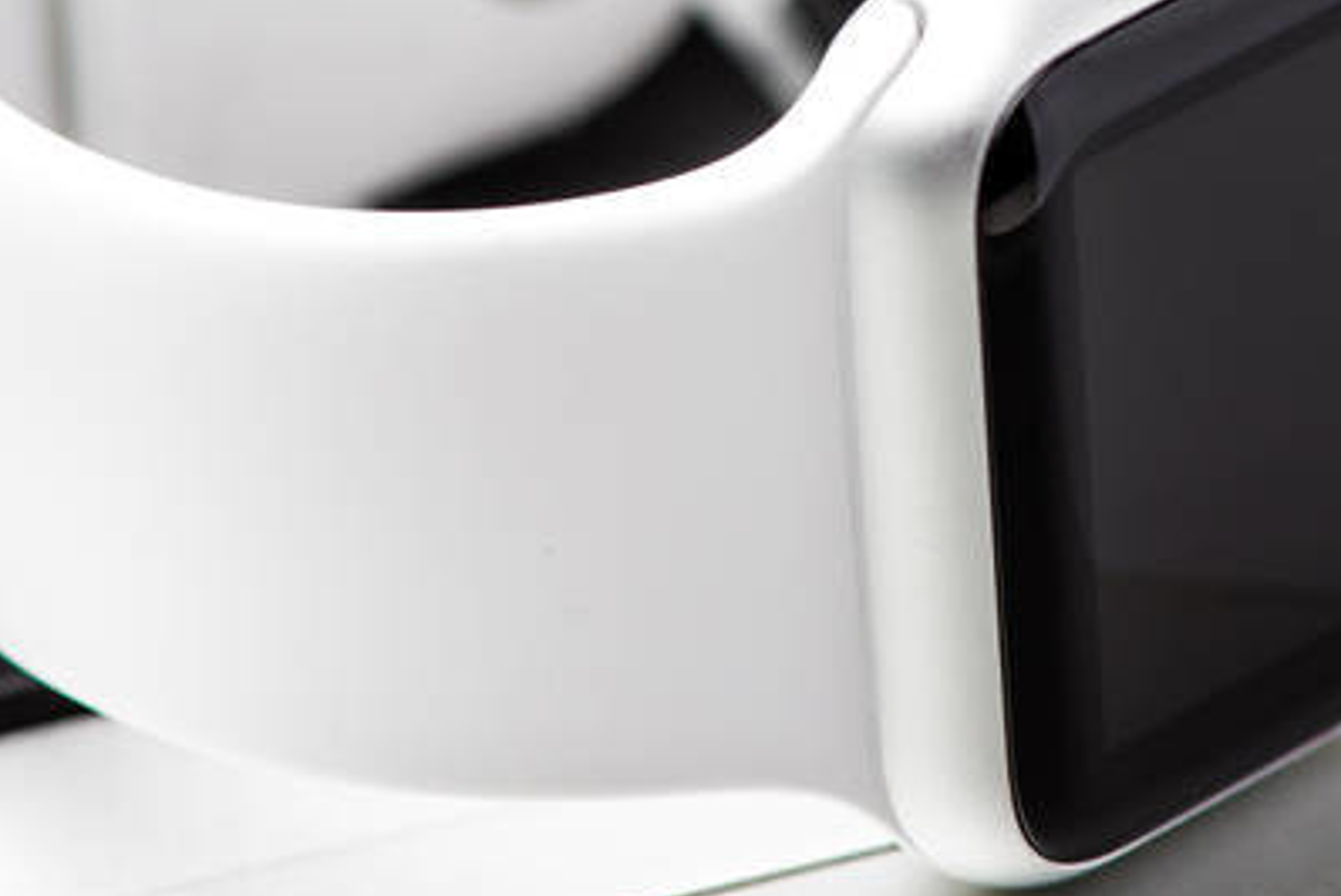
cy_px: 12
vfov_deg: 5.1
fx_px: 10064
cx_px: 1046
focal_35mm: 270
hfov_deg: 7.6
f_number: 10
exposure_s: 1/160
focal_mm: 105
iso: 100
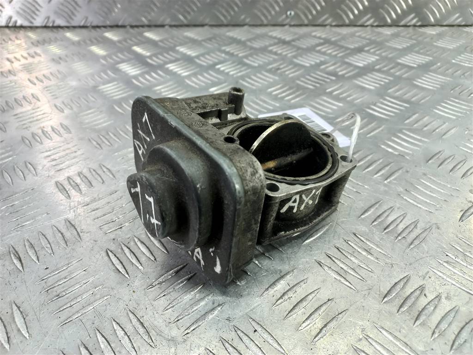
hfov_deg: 69.4
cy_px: 178
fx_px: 342
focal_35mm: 25
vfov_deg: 54.9
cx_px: 236
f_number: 1.8
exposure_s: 1/50
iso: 100
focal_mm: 4.6
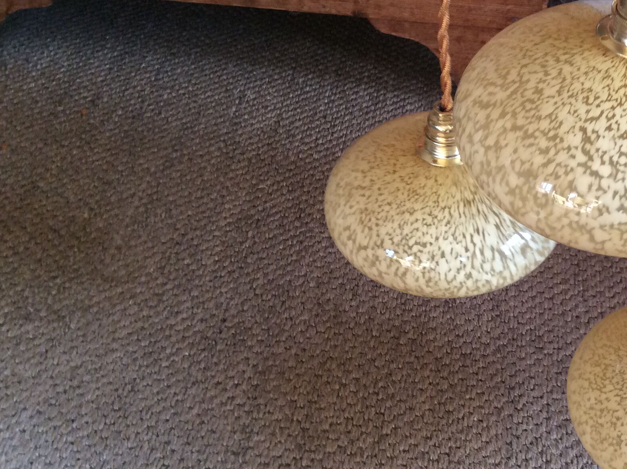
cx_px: 502
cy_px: 255
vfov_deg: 27.4
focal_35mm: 53
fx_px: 959
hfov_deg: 35.1
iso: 80
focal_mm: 3.3
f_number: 2.4
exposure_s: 1/24
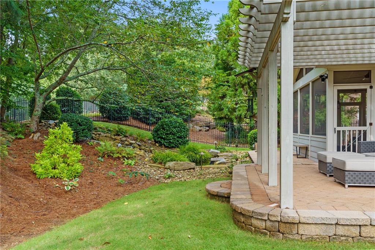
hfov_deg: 61.9
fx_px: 312
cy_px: 125
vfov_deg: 43.6
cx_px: 188
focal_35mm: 30
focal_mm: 30
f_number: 7.1
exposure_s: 1/200
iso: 1250
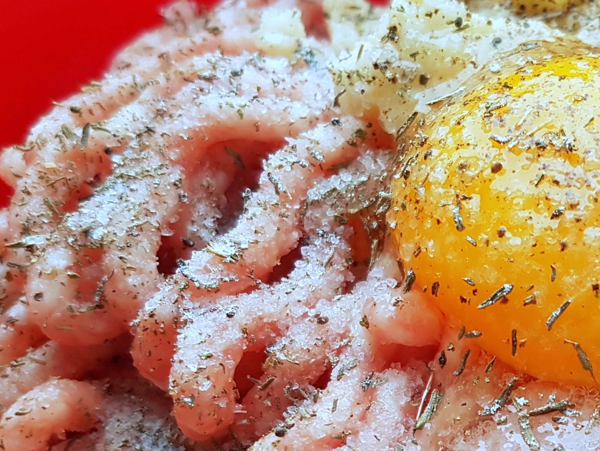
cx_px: 559
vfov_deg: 25.0
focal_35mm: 58
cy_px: 327
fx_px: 1006
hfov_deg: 31.4
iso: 100
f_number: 1.7
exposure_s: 1/60
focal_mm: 4.2
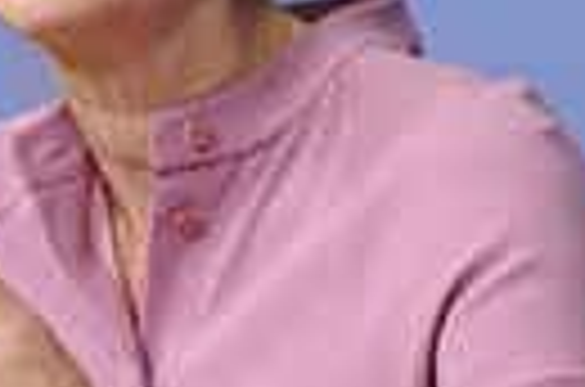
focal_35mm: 694
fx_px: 11250
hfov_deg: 3.0
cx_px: 83
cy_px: 90
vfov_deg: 2.0
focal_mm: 200
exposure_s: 1/800
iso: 4000
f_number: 5.6
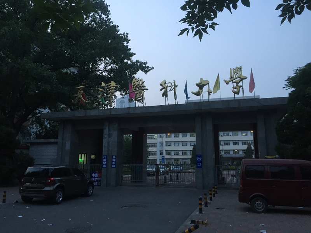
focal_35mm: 29
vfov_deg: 48.2
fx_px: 261
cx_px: 156
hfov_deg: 61.7
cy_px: 116
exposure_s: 1/30
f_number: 2.2
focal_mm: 4.15
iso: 40
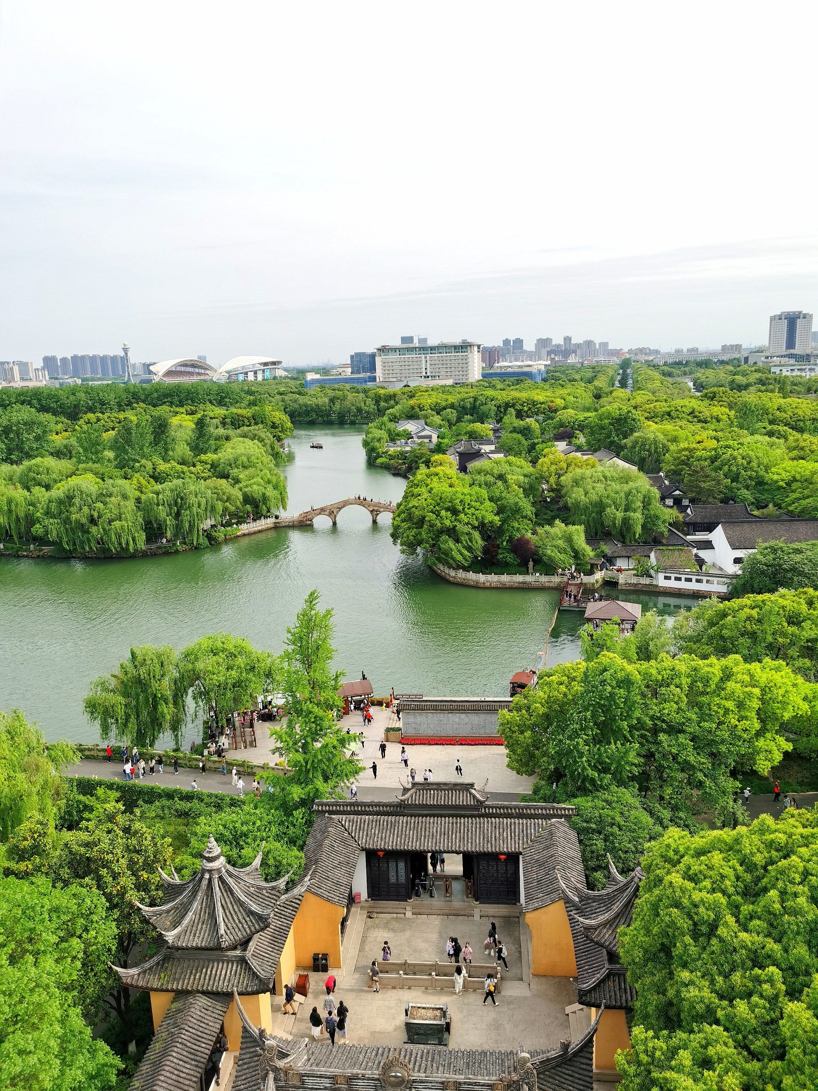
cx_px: 409
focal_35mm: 27
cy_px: 546
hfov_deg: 51.4
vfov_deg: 65.3
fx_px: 851
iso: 50
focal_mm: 5.56
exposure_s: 1/5000
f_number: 1.6
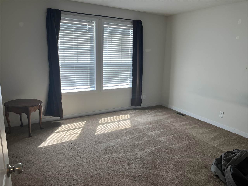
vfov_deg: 53.1
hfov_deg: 67.3
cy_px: 93
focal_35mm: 26
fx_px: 186
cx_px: 124
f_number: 1.6
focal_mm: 5.1
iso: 50
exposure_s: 1/120
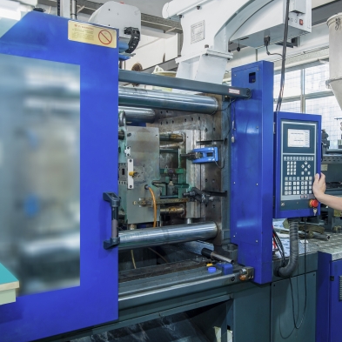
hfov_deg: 42.3
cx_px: 226
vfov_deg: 42.8
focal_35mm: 39
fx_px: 436
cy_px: 168
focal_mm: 30
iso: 200
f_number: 5.6
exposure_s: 1/10
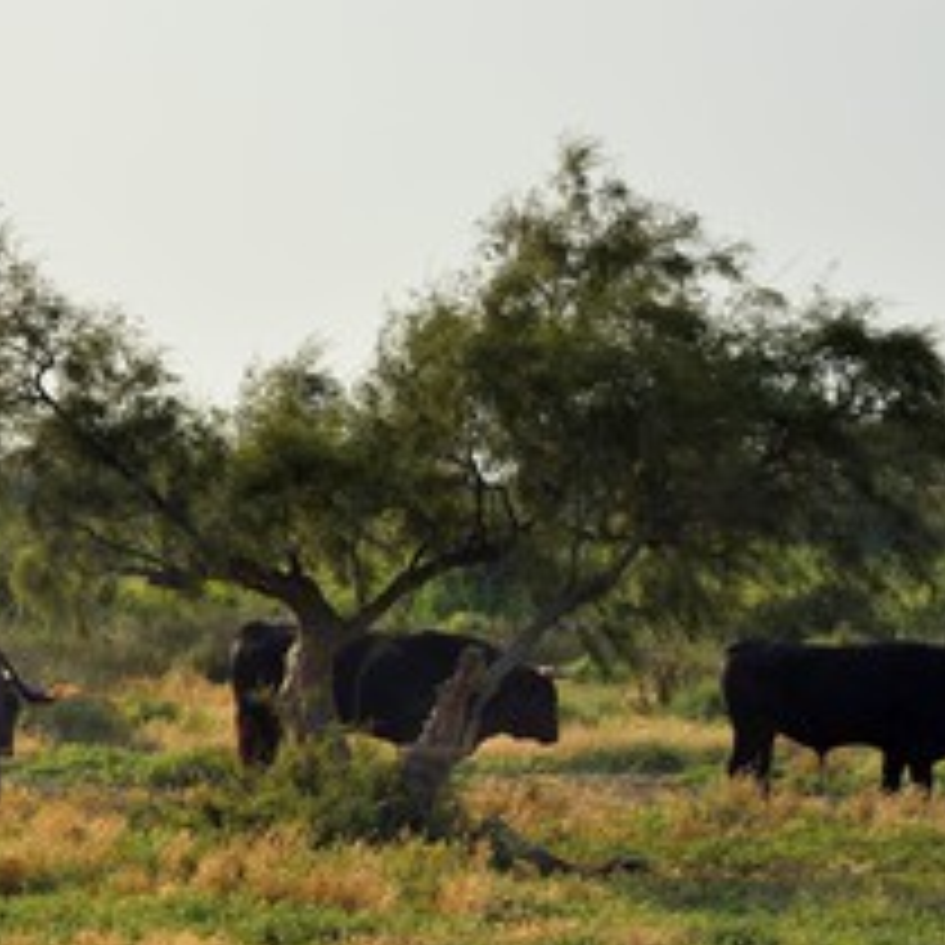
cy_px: 513
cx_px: 135
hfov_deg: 5.1
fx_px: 10501
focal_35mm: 340
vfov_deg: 5.2
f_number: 9
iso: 200
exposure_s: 1/400
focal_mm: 200
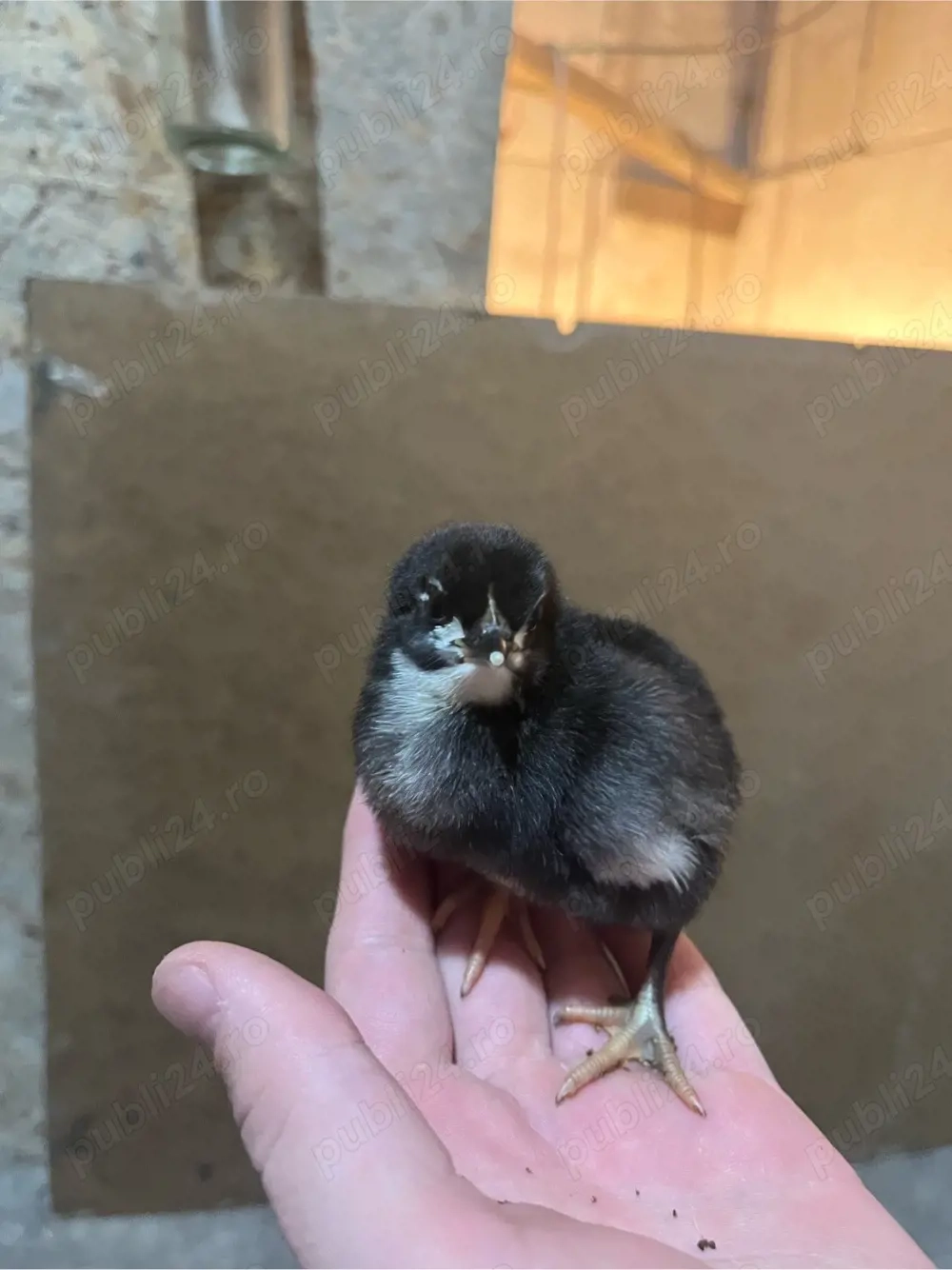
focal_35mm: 26
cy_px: 635
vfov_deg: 67.3
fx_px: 954
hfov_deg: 53.0
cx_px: 476
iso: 800
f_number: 1.6
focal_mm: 5.1
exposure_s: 1/25
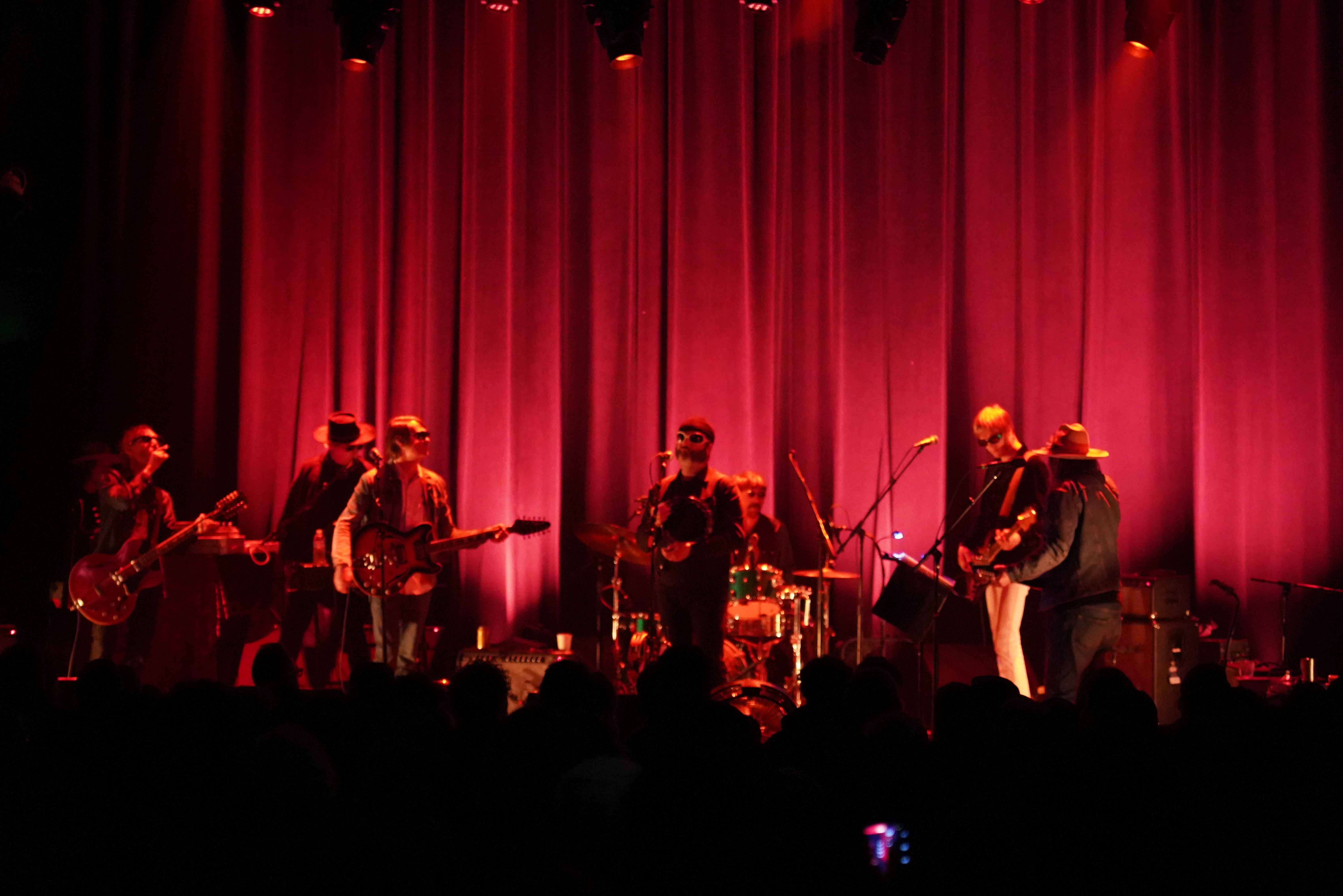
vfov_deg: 13.0
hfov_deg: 19.5
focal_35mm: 105
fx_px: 3917
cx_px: 672
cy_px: 448
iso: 12800
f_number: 4
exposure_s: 1/60
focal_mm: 105
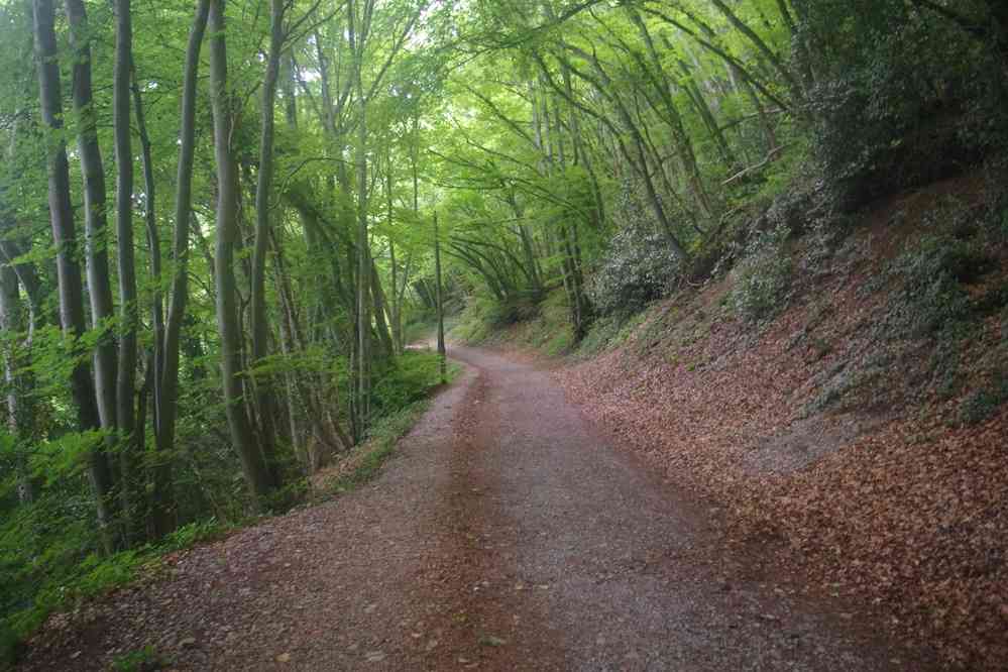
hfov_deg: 59.5
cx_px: 504
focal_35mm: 32
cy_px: 336
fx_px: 882
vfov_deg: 41.7
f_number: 4
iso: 3200
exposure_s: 1/50
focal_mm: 21
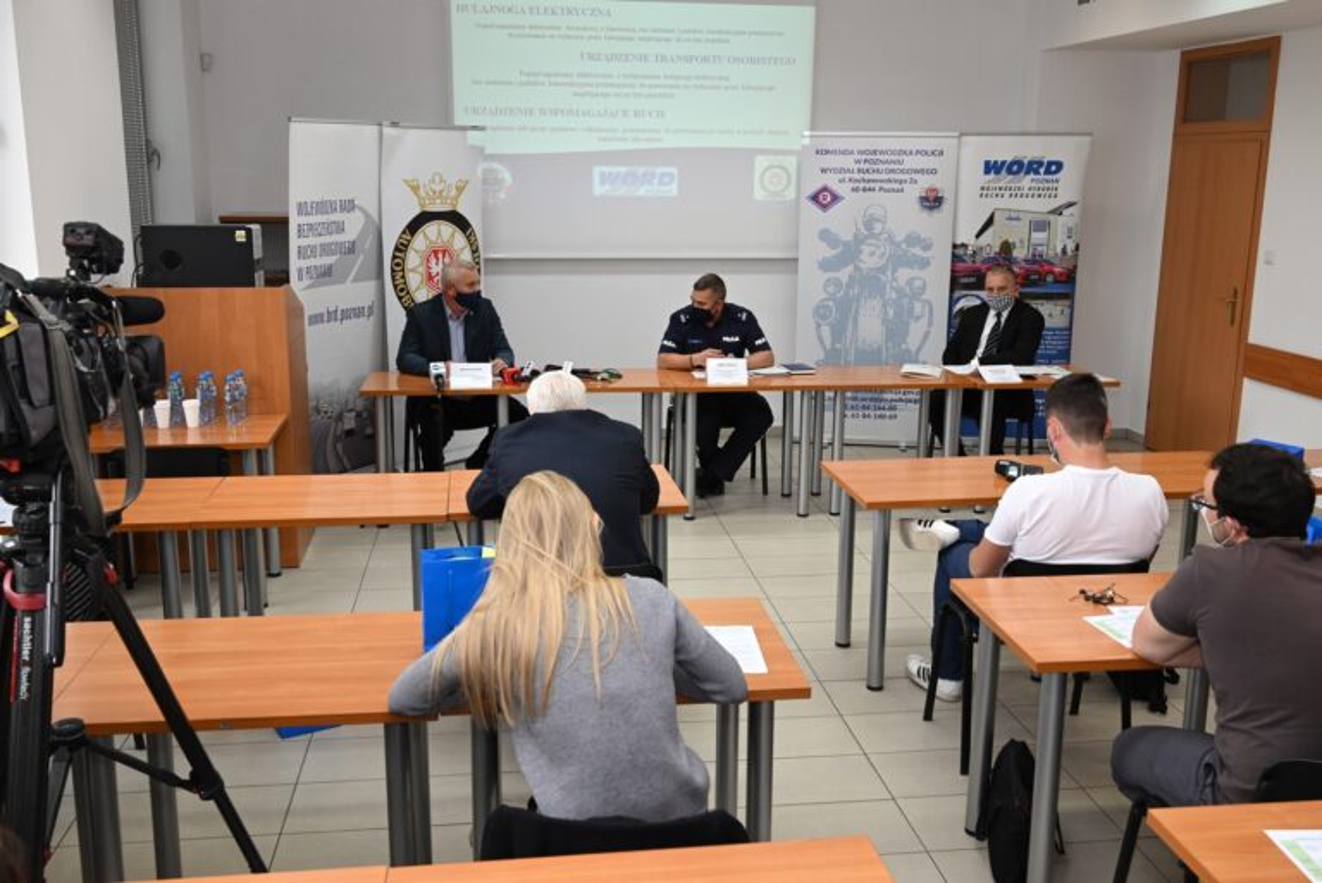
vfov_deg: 39.5
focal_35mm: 34
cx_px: 661
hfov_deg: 56.5
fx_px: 1231
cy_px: 442
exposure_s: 1/160
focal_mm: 33.5
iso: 1250
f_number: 6.3
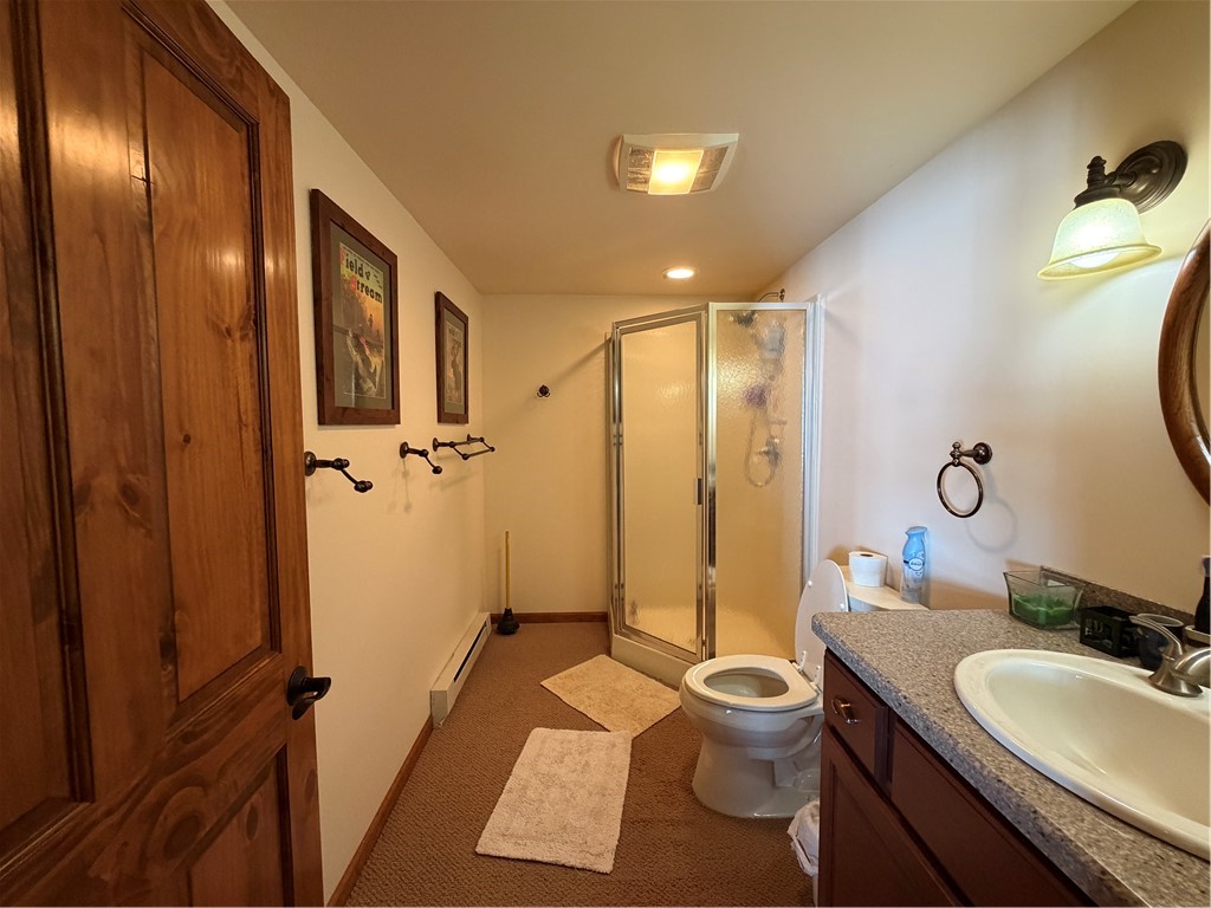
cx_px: 606
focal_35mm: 14
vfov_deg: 85.7
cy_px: 454
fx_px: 490
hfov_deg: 102.1
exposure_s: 1/60
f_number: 2.2
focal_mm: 2.22
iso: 400
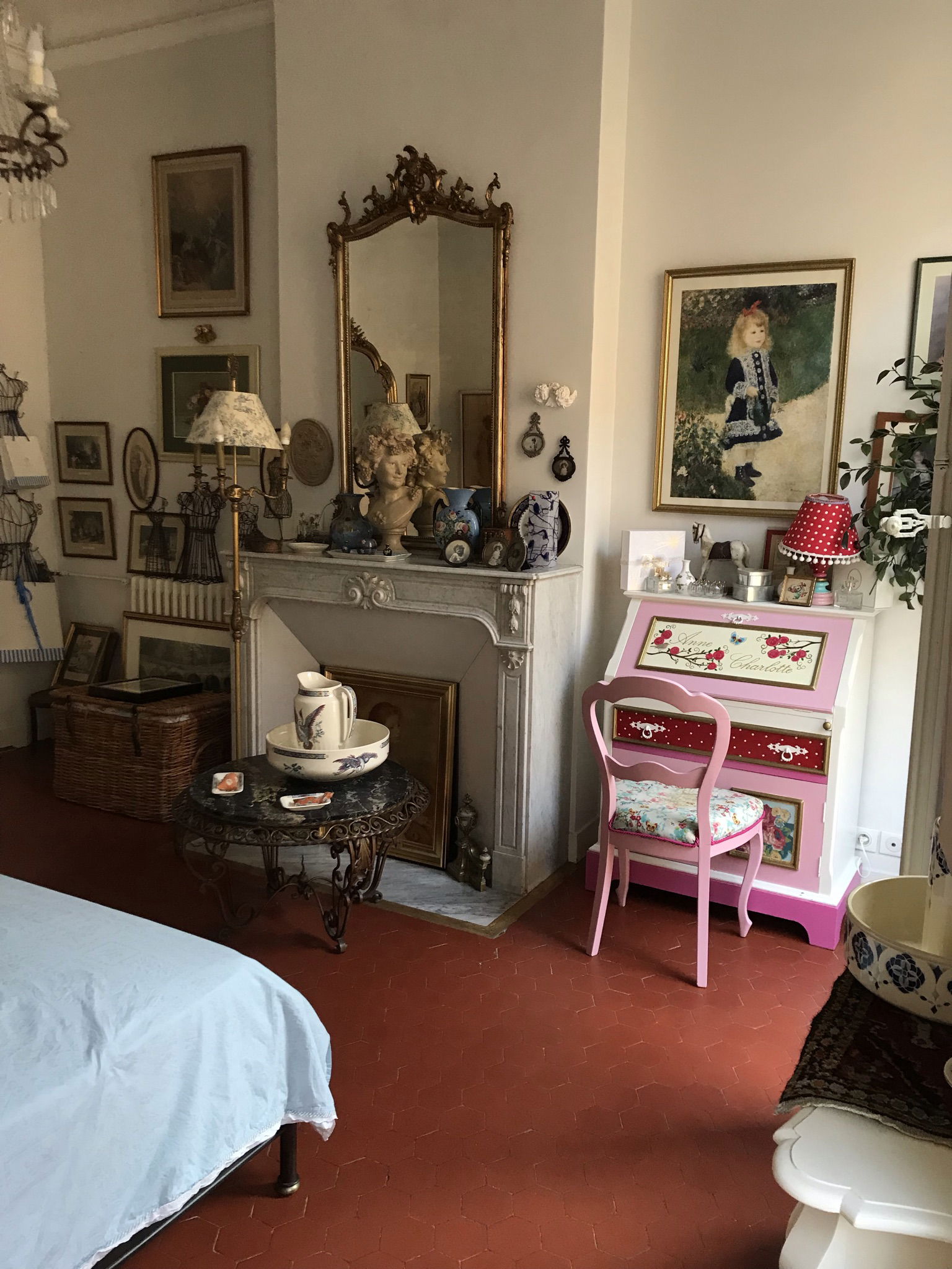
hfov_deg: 49.7
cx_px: 476
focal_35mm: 28
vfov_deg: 63.4
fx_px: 1027
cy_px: 634
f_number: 1.8
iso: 40
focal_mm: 3.99
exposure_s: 1/33
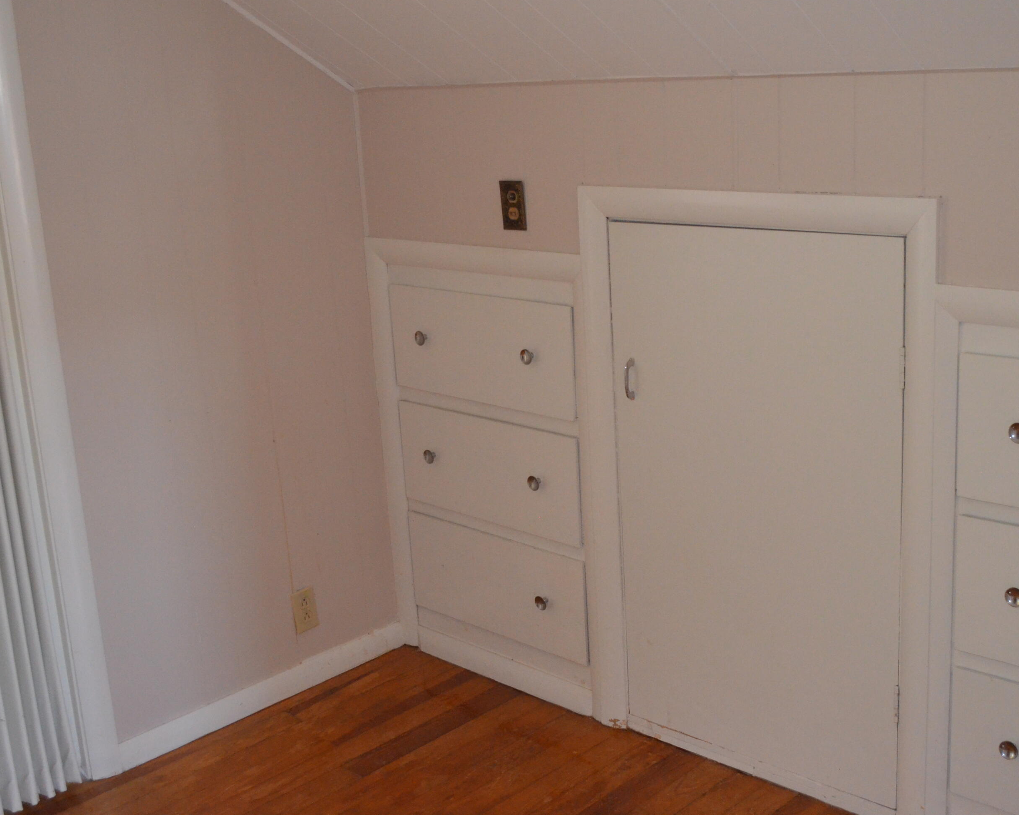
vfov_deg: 33.4
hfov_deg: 41.1
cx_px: 581
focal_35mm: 45
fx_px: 1357
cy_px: 400
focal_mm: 26
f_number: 4.2
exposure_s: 1/60
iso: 3200
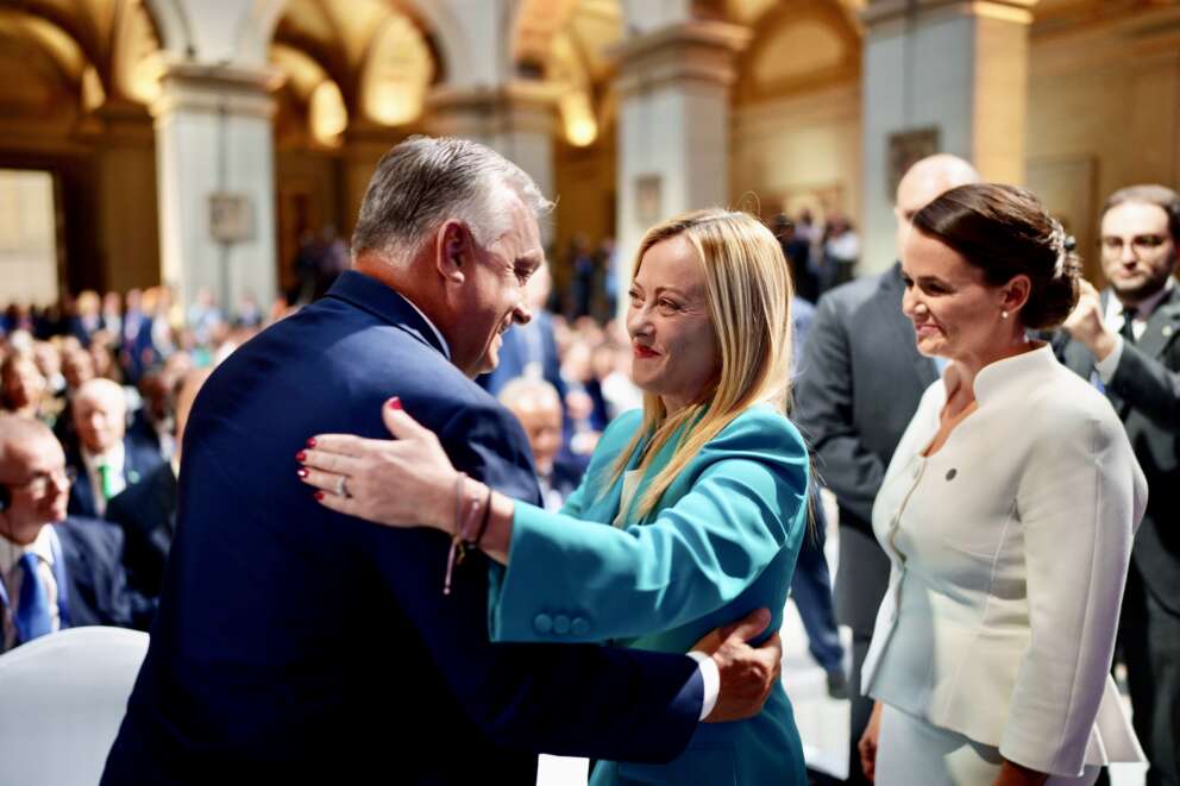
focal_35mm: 35
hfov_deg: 54.4
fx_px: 1147
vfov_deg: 37.8
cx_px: 590
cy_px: 393
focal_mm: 35
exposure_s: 1/80
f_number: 1.4
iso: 500
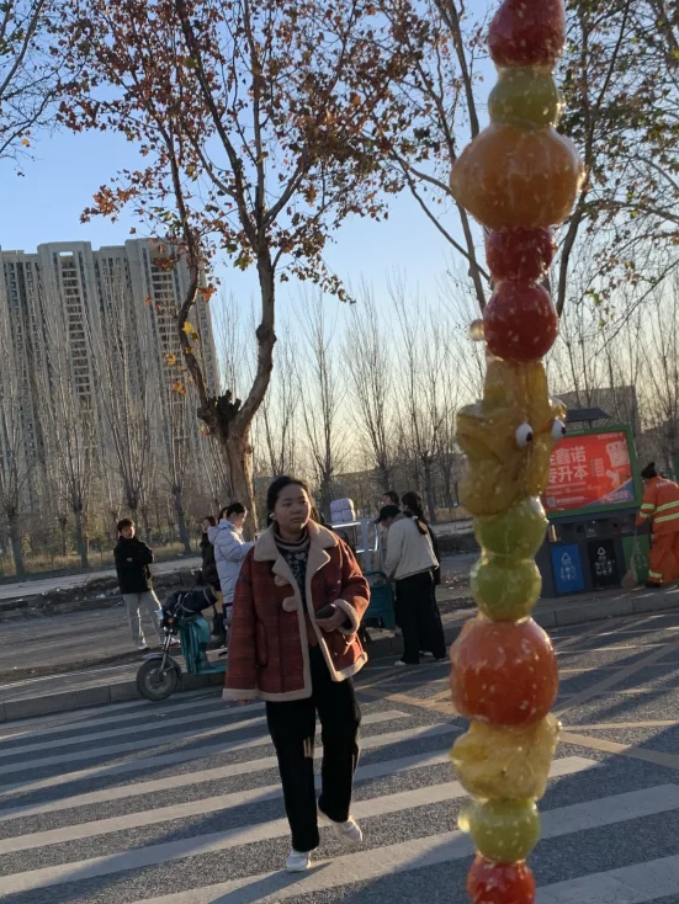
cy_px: 440
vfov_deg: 37.5
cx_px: 388
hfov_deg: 28.5
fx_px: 1333
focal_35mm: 51
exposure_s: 1/829
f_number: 1.8
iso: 25
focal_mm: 4.25
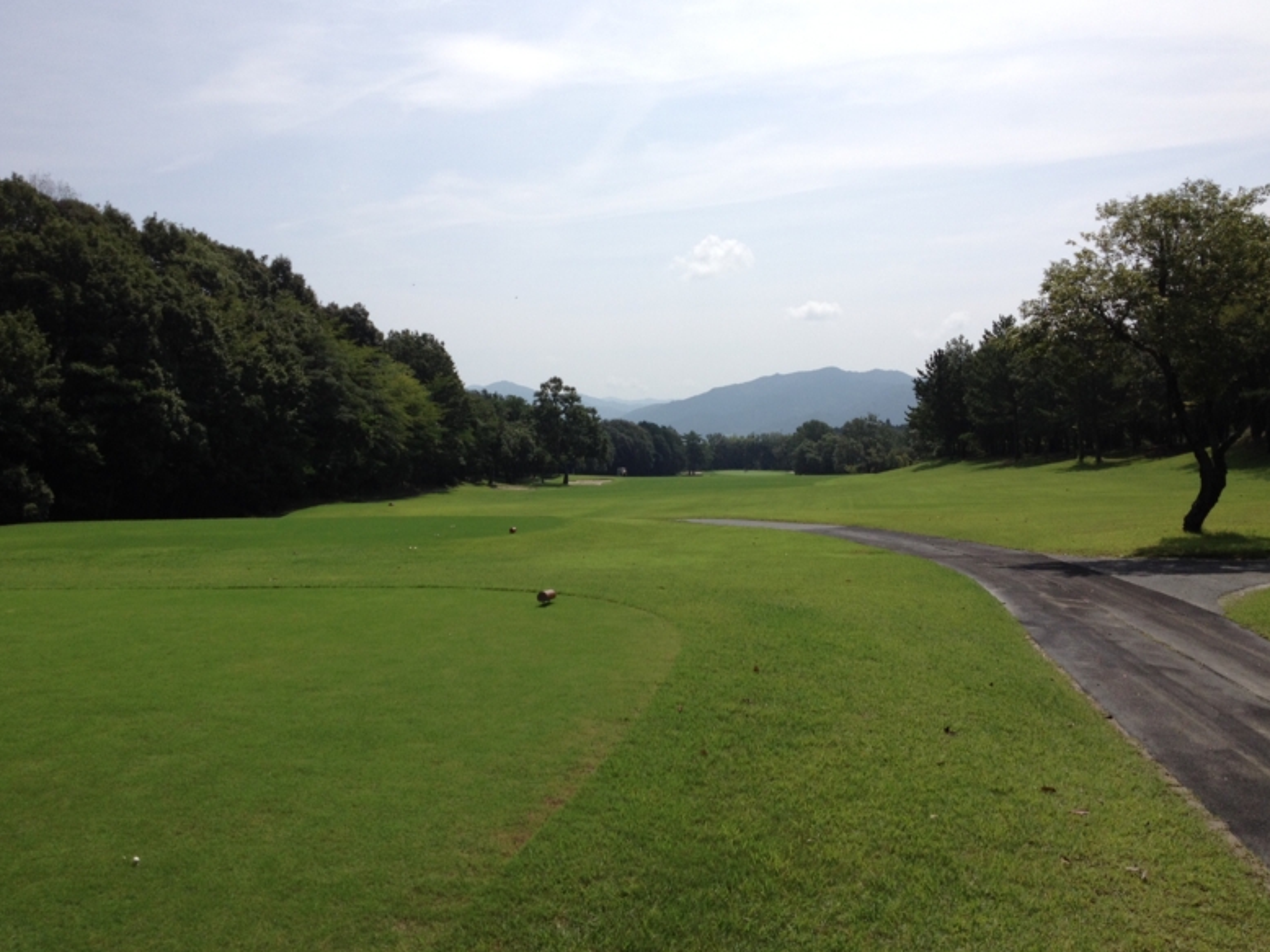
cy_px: 477
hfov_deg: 51.4
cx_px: 637
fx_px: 1320
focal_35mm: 36
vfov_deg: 39.6
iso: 50
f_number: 2.4
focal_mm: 4.28
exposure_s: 1/3247
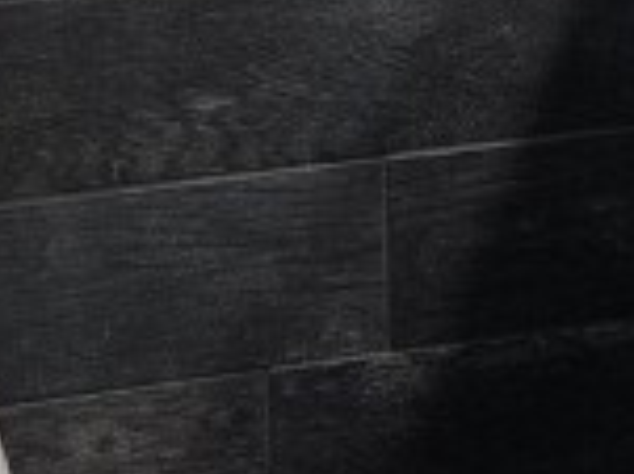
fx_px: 2855
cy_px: -801
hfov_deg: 12.7
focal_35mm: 156
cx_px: 416
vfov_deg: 8.4
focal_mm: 6.3
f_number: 1.7
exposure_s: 1/120
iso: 200
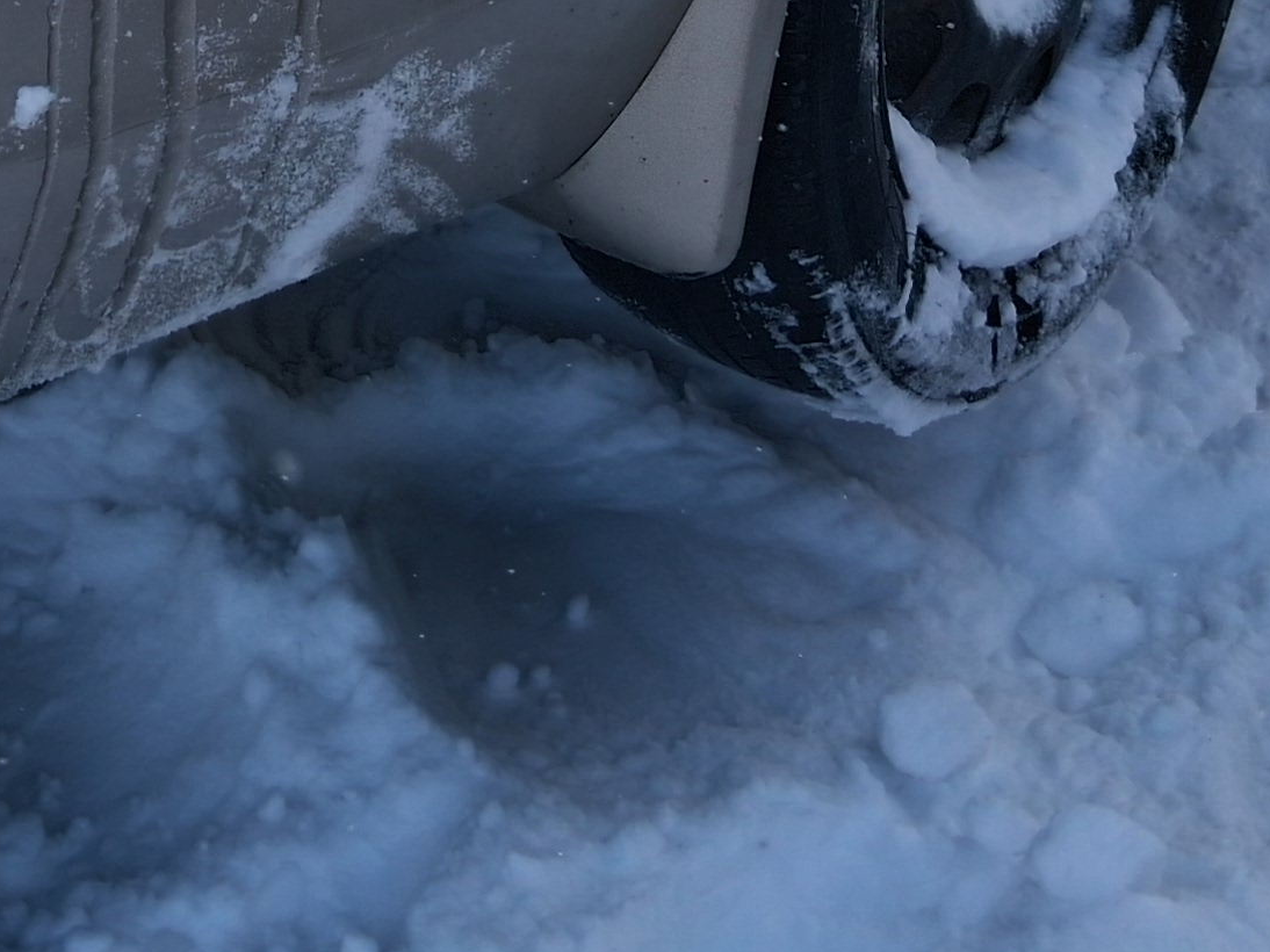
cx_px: 301
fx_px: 3558
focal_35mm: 97
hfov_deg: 20.1
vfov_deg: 13.6
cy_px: -770
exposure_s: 1/465
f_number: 1.8
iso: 25
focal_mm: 3.98
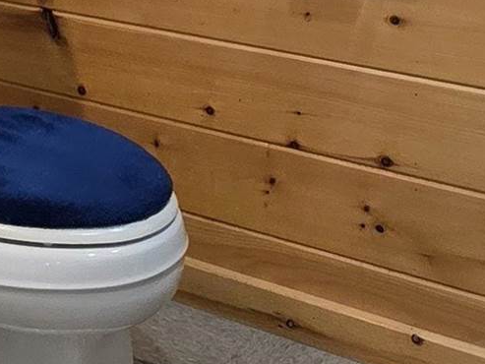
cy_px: -211
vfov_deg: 16.3
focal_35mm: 81
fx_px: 1135
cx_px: 3
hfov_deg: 23.2
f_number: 1.9
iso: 250
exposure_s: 1/120
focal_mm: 2.2
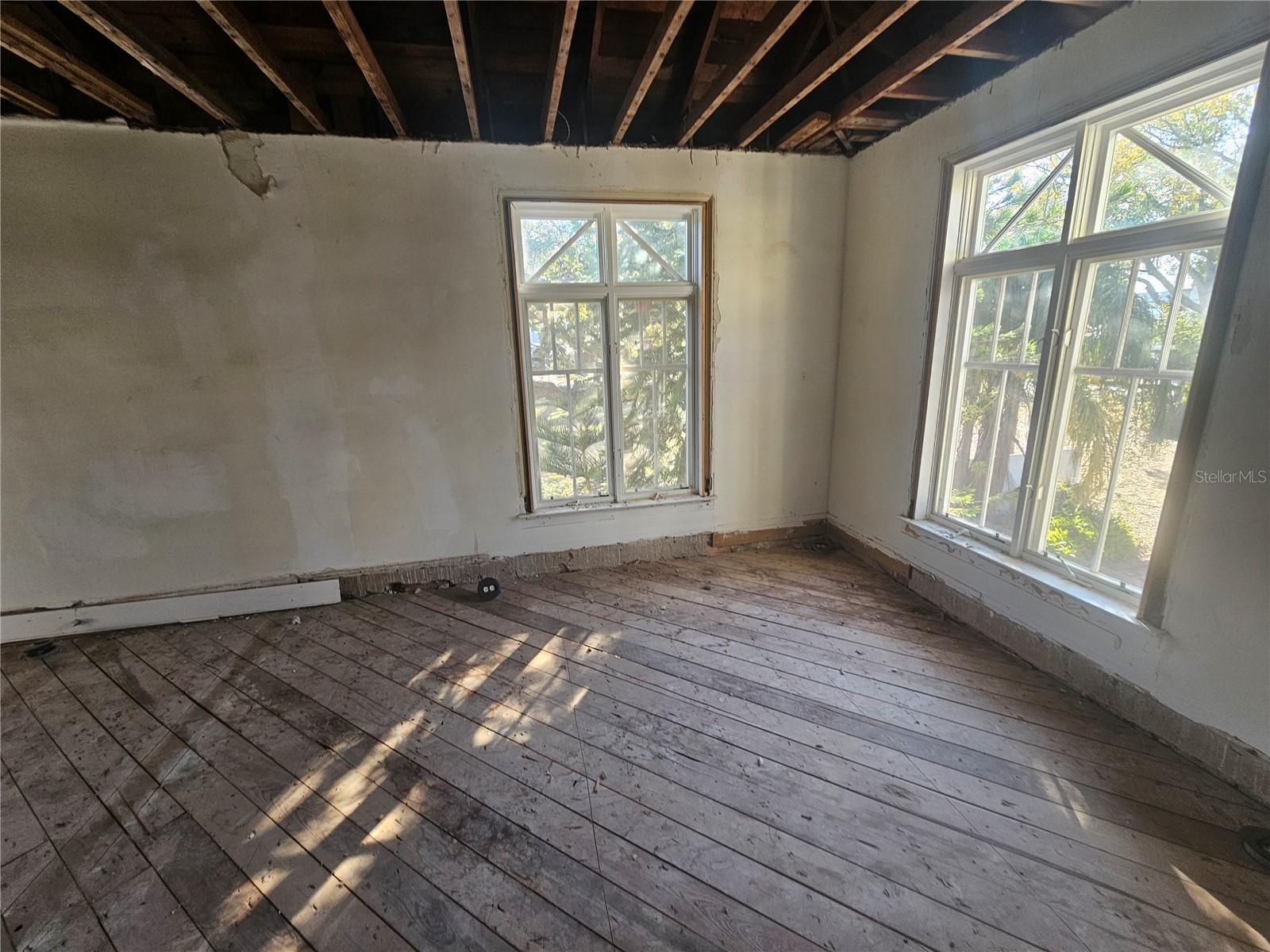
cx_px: 635
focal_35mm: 13
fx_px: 477
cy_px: 476
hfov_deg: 106.2
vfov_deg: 89.9
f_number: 2.2
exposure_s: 1/60
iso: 80
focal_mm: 2.2
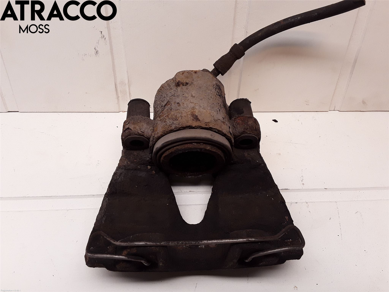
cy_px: 146
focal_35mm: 28
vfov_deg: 49.7
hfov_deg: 63.4
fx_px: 315
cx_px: 194
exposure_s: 1/116
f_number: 1.9
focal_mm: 2.91
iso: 40
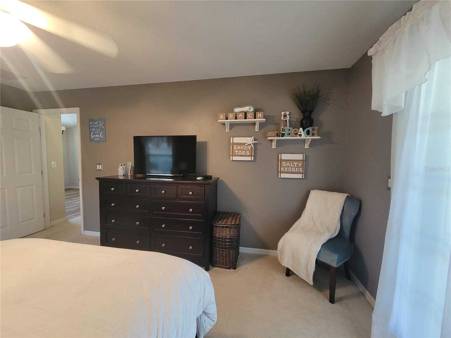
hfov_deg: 106.2
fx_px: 169
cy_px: 169
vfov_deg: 89.9
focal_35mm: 13
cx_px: 226
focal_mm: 2.2
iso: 320
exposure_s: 1/60
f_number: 2.2
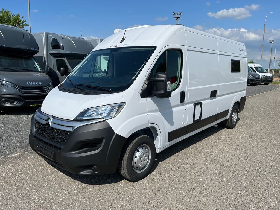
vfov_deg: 53.1
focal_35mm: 26
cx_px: 140
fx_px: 210
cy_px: 105
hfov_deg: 67.3
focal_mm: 5.1
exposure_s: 1/6494
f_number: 1.6
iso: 50
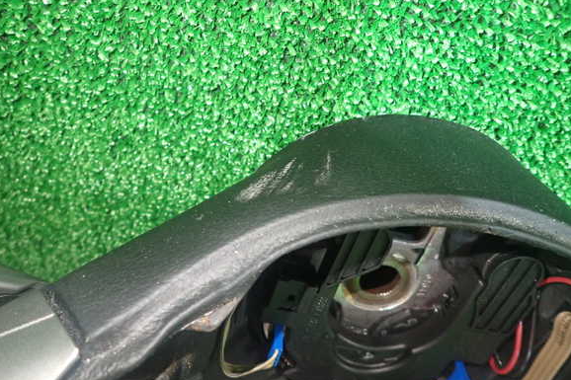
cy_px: 195
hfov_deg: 67.4
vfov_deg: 47.9
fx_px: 428
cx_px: 277
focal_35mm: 27
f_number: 2
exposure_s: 1/30
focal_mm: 4.5
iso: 500
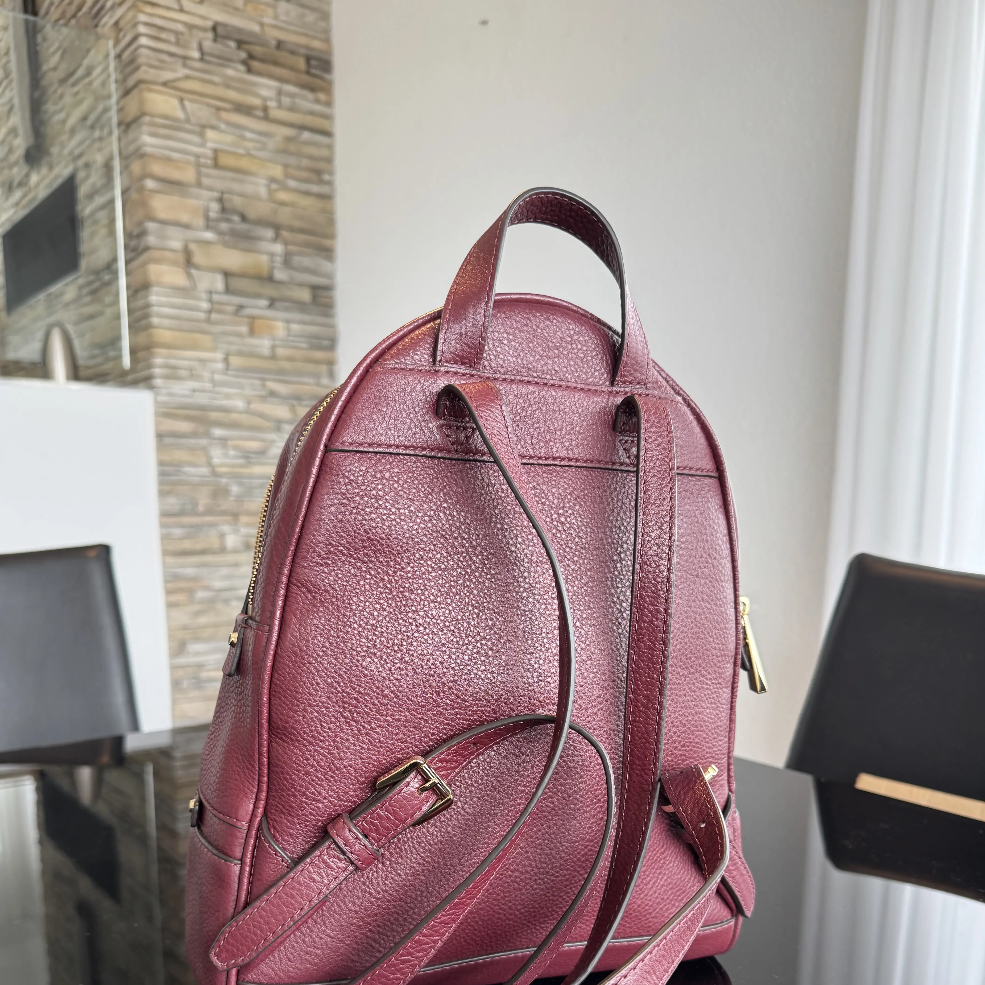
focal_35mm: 29
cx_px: 485
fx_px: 934
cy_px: 666
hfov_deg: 55.6
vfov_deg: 54.4
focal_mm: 6.76
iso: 160
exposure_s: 1/100
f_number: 1.78
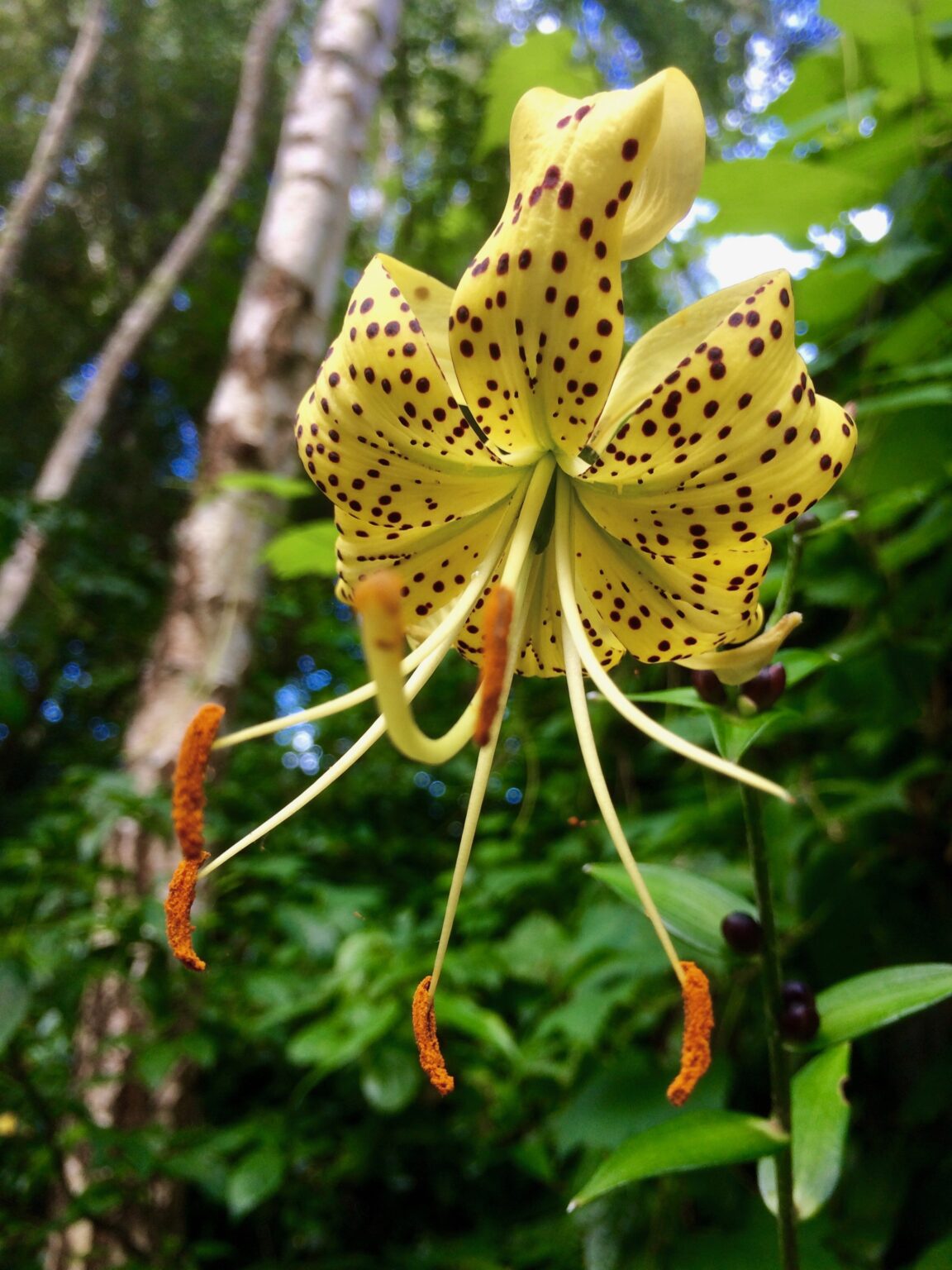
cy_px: 635
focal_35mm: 29
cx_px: 476
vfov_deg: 61.7
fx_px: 1063
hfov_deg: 48.2
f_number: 2.2
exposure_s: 1/101
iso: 32
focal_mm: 4.15
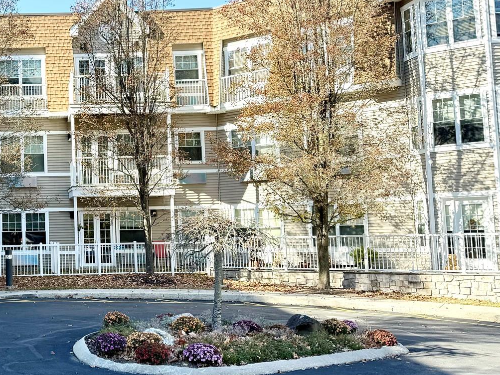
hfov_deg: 35.5
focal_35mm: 49
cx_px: 9
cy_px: 174
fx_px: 708
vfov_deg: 29.7
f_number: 1.78
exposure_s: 1/1385
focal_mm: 6.76
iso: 80
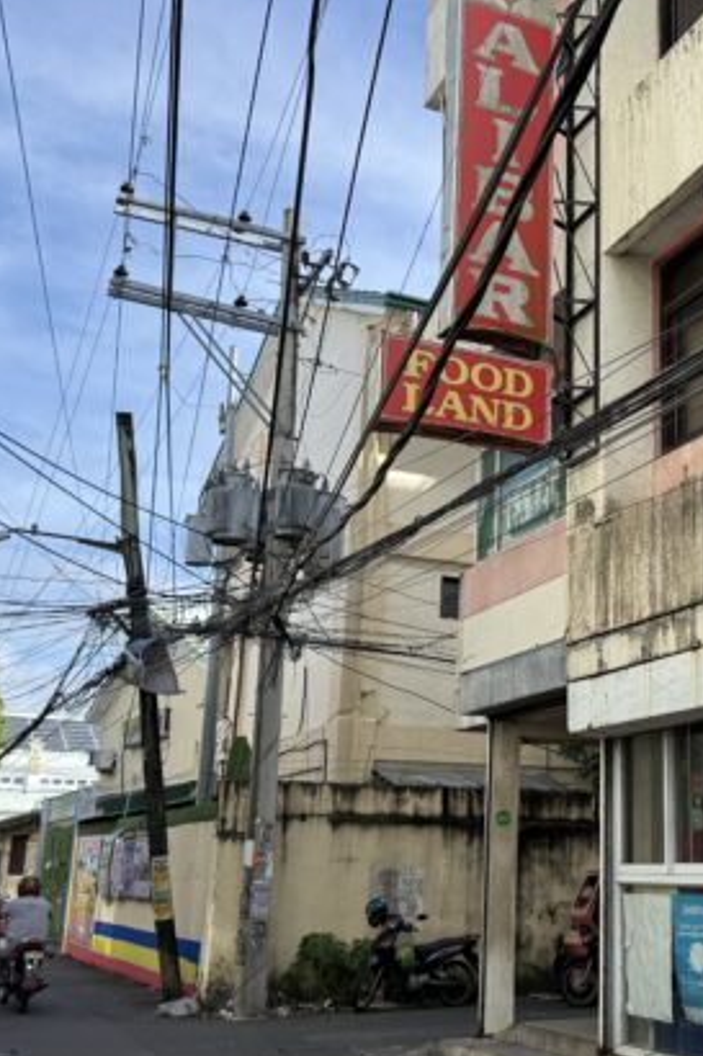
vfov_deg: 46.4
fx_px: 1231
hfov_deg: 30.9
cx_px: 590
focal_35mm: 42
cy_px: 520
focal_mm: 6.76
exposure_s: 1/2801
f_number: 1.78
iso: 80
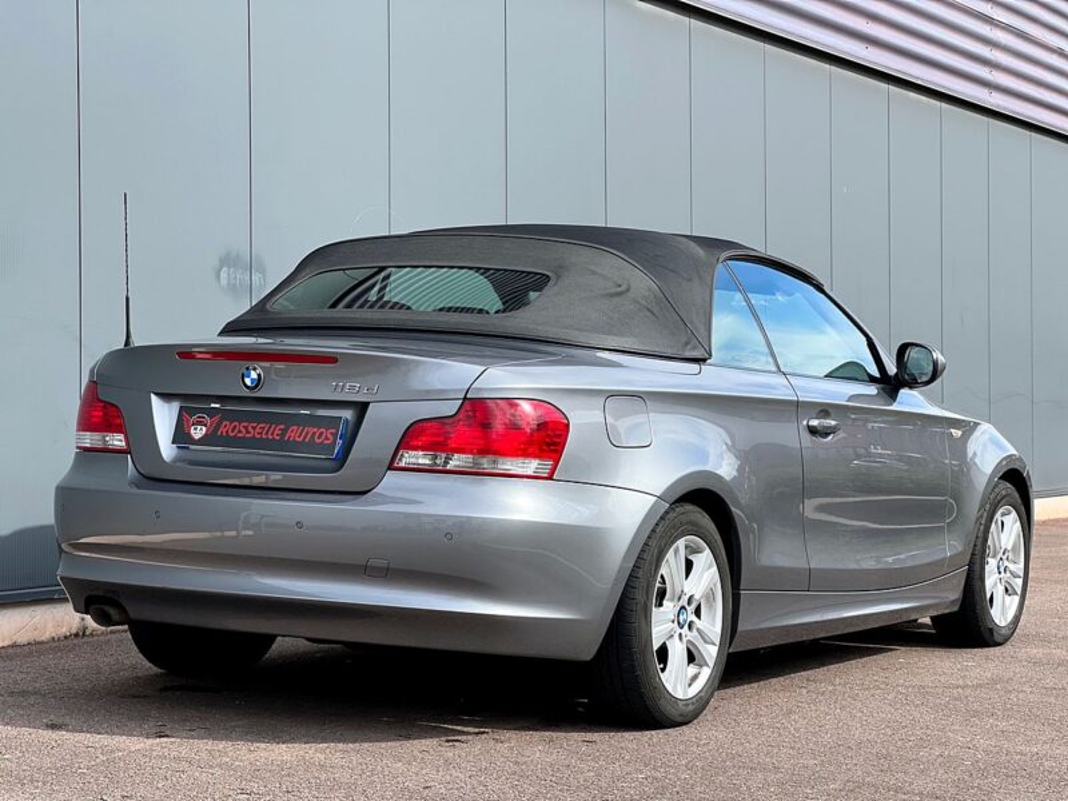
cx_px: 534
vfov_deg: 19.1
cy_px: 400
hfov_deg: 25.3
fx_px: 2376
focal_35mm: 77
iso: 25
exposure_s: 1/259
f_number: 2.8
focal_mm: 9
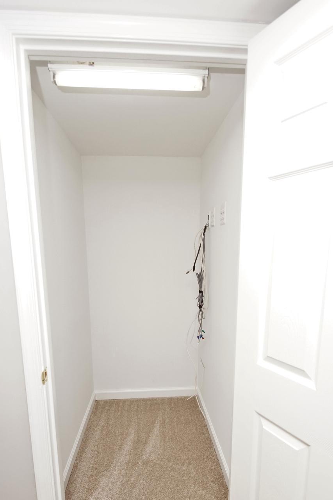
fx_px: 250
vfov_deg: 89.4
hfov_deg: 67.4
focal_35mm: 18
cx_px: 172
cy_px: 288
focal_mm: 10
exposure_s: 1/60
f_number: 5
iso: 800
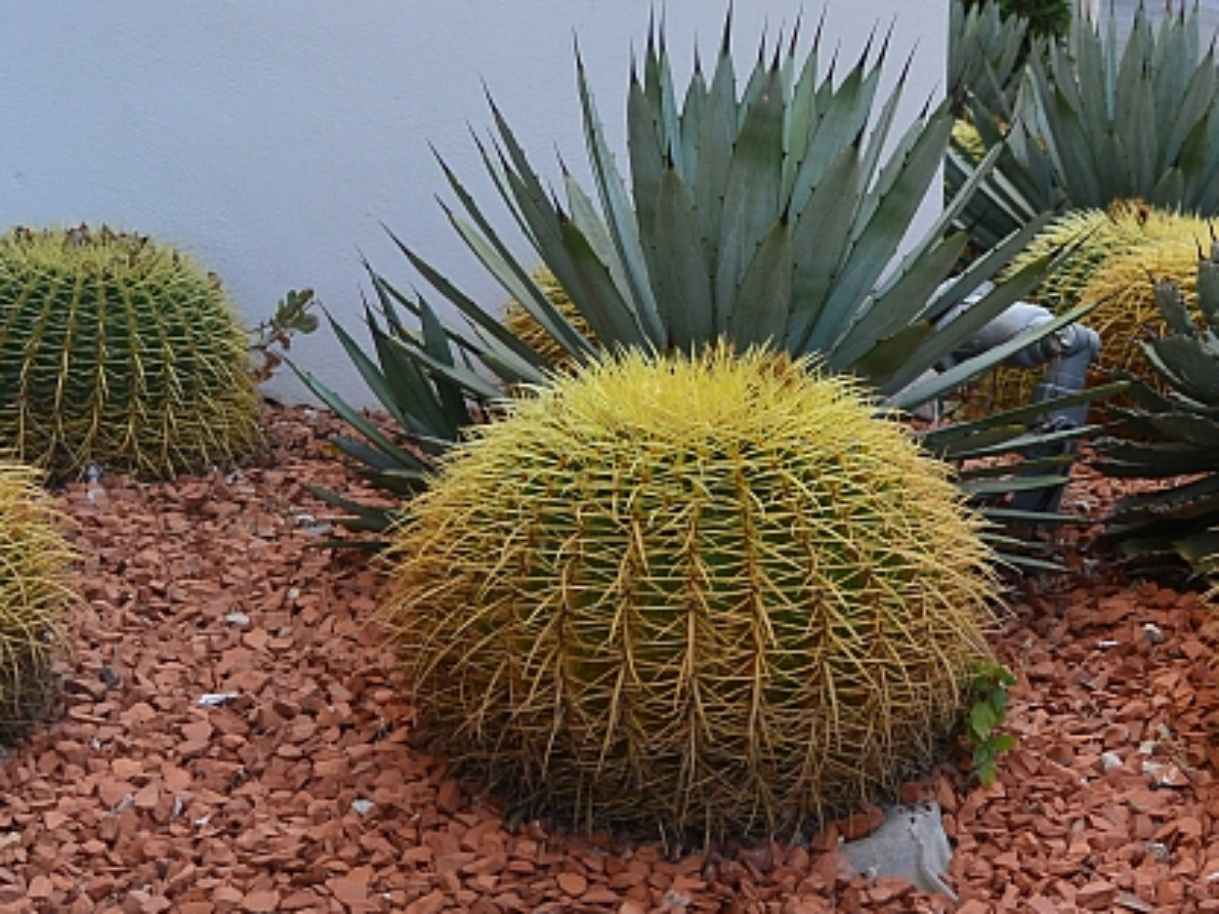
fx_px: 2606
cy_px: 438
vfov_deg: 19.9
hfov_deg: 26.3
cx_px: 668
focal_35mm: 74
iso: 160
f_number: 4.2
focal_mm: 15.1
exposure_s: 1/250
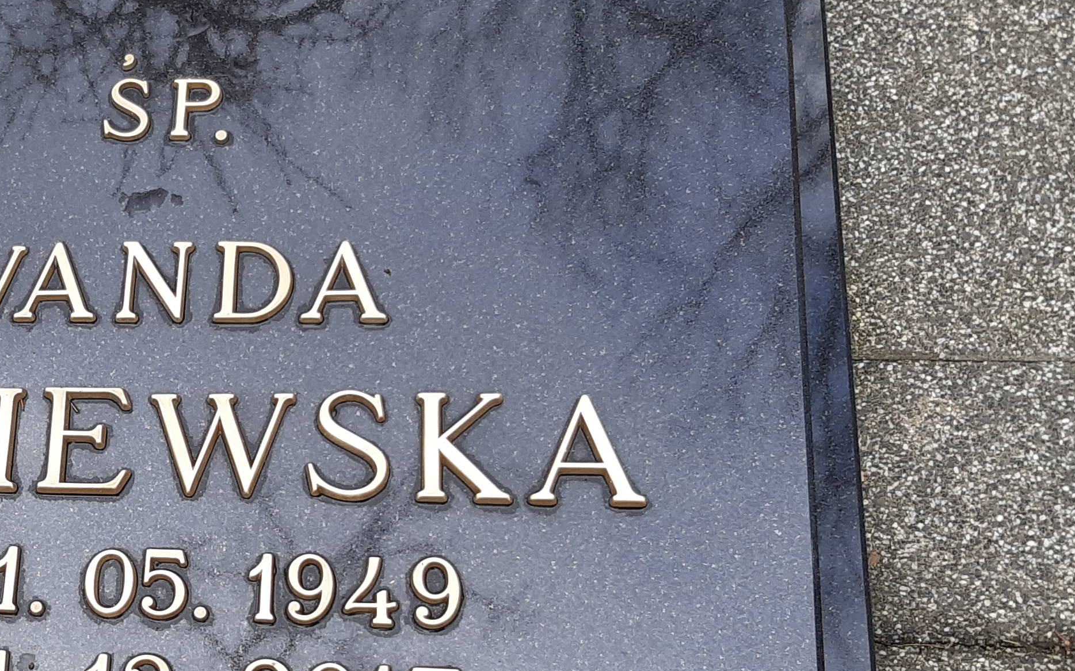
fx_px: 1992
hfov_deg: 28.6
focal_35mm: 68
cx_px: 32
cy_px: 476
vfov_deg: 19.0
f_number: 1.7
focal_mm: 3.92
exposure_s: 1/260
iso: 40
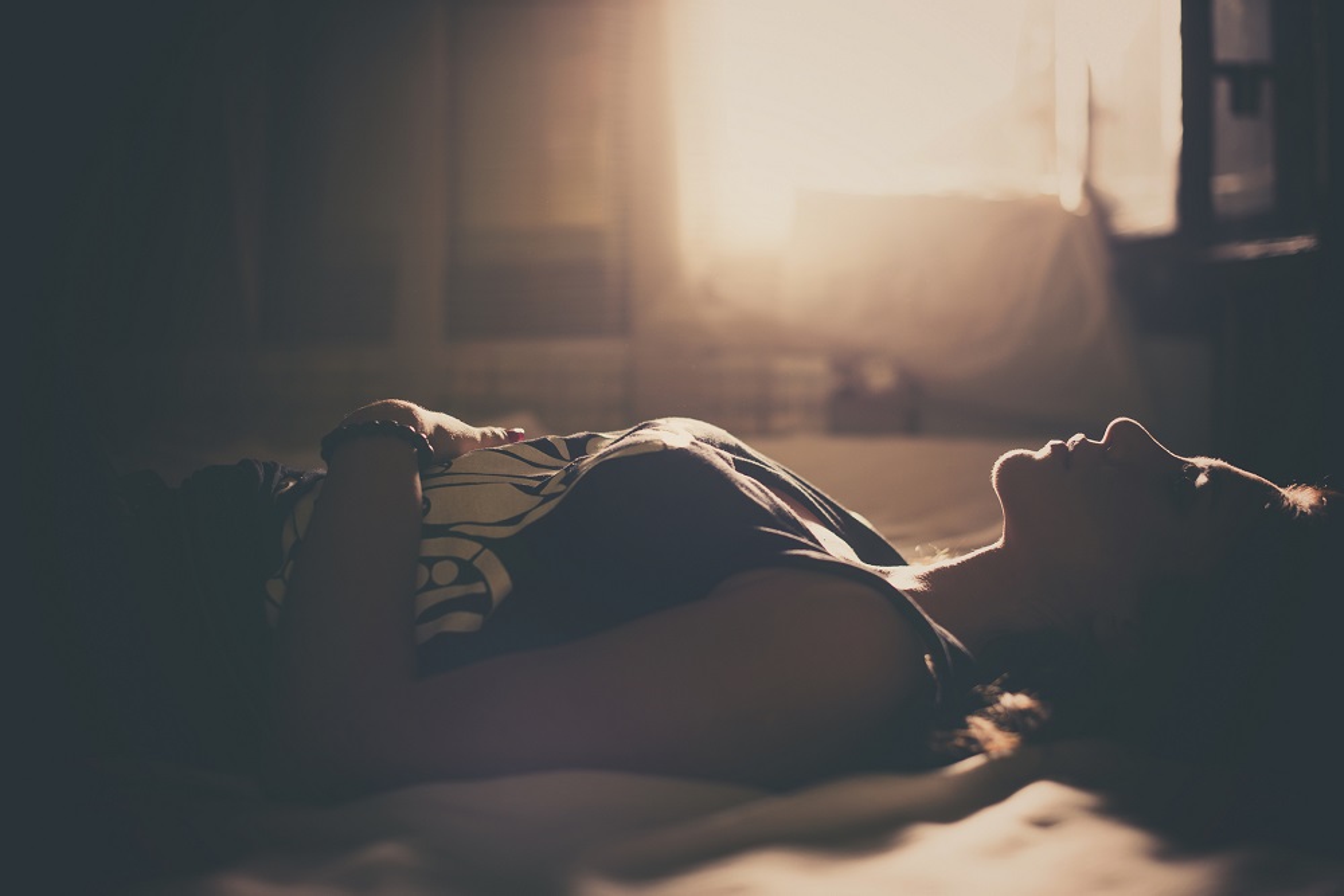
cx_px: 672
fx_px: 1867
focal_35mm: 50
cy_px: 448
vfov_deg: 27.0
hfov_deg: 39.6
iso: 100
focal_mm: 50
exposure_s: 1/100
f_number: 2
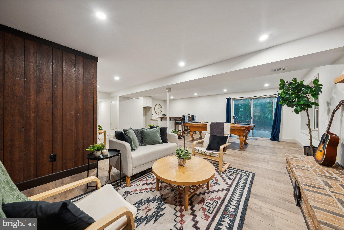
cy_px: 115
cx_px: 172
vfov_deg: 90.1
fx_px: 115
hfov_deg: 112.6
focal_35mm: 12
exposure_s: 1/8
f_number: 7.1
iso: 640
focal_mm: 12
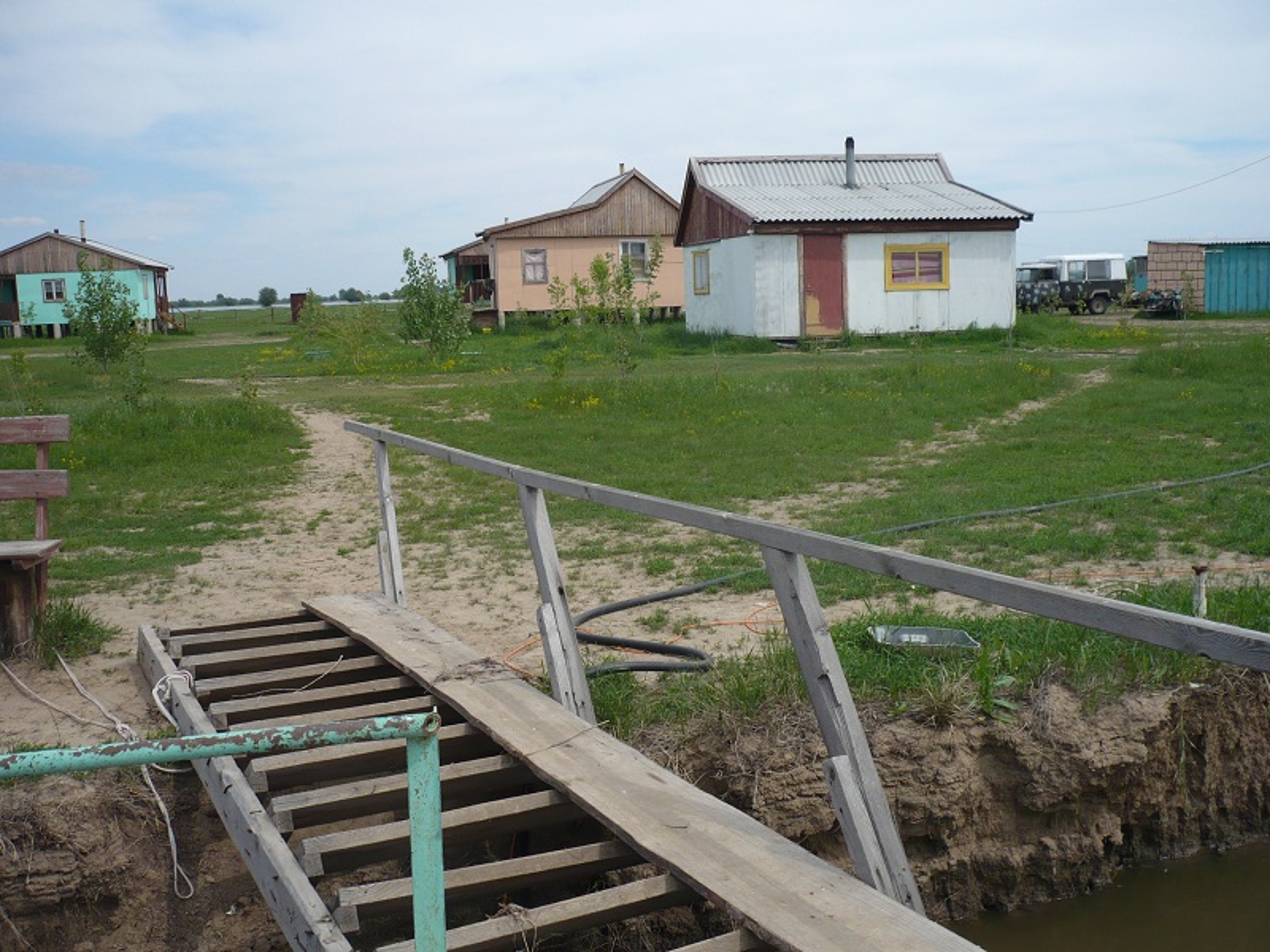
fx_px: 1284
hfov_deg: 52.6
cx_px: 635
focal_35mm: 35
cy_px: 476
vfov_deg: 40.7
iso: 100
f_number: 8
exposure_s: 1/250
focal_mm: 5.8
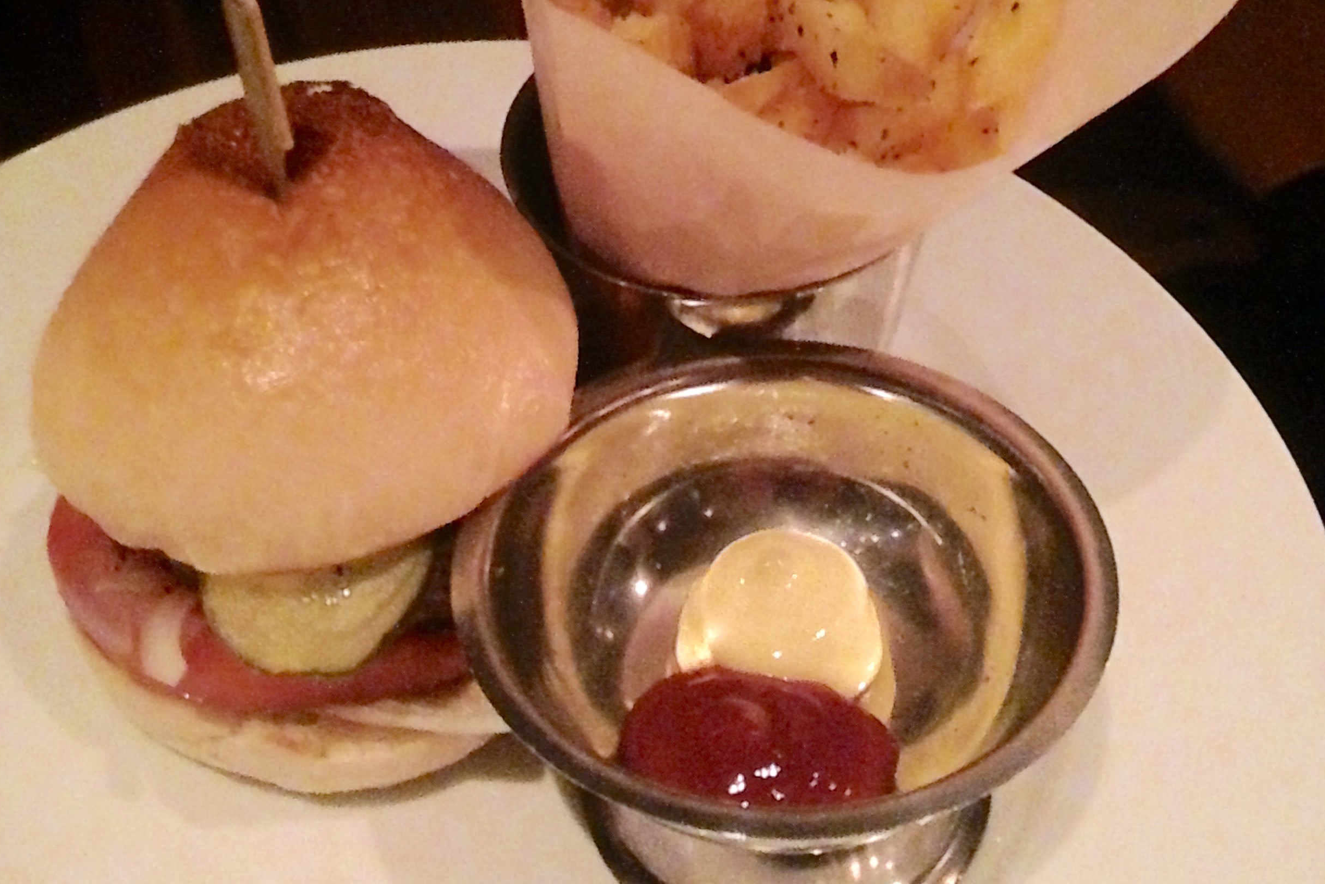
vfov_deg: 29.2
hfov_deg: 42.7
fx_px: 1693
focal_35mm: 46
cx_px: 662
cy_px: 392
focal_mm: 4.12
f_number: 2.4
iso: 1600
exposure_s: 1/15
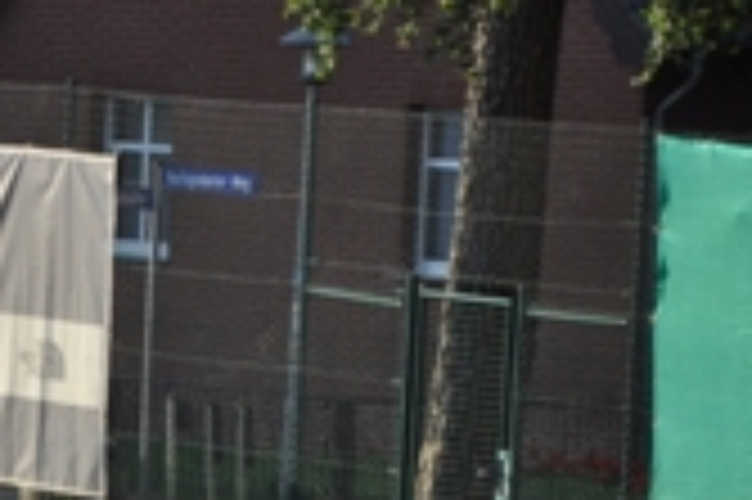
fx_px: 8813
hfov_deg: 4.9
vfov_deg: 3.2
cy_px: 437
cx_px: -171
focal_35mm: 422
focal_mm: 105
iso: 640
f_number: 5.6
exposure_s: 1/1000
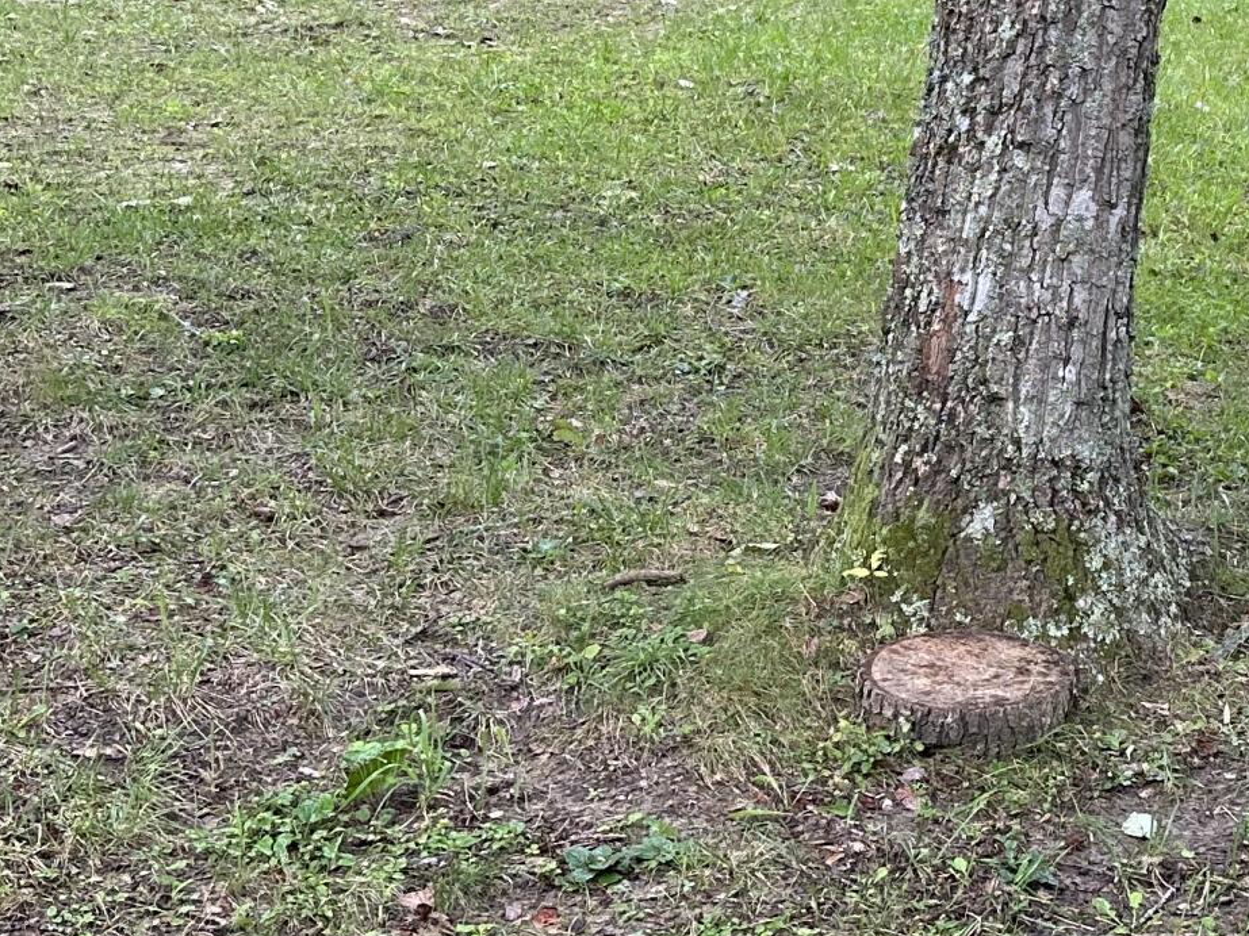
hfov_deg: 24.1
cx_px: 1206
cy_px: -81
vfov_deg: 18.2
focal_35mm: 78
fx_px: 2814
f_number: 1.78
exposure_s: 1/166
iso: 80
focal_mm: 6.86
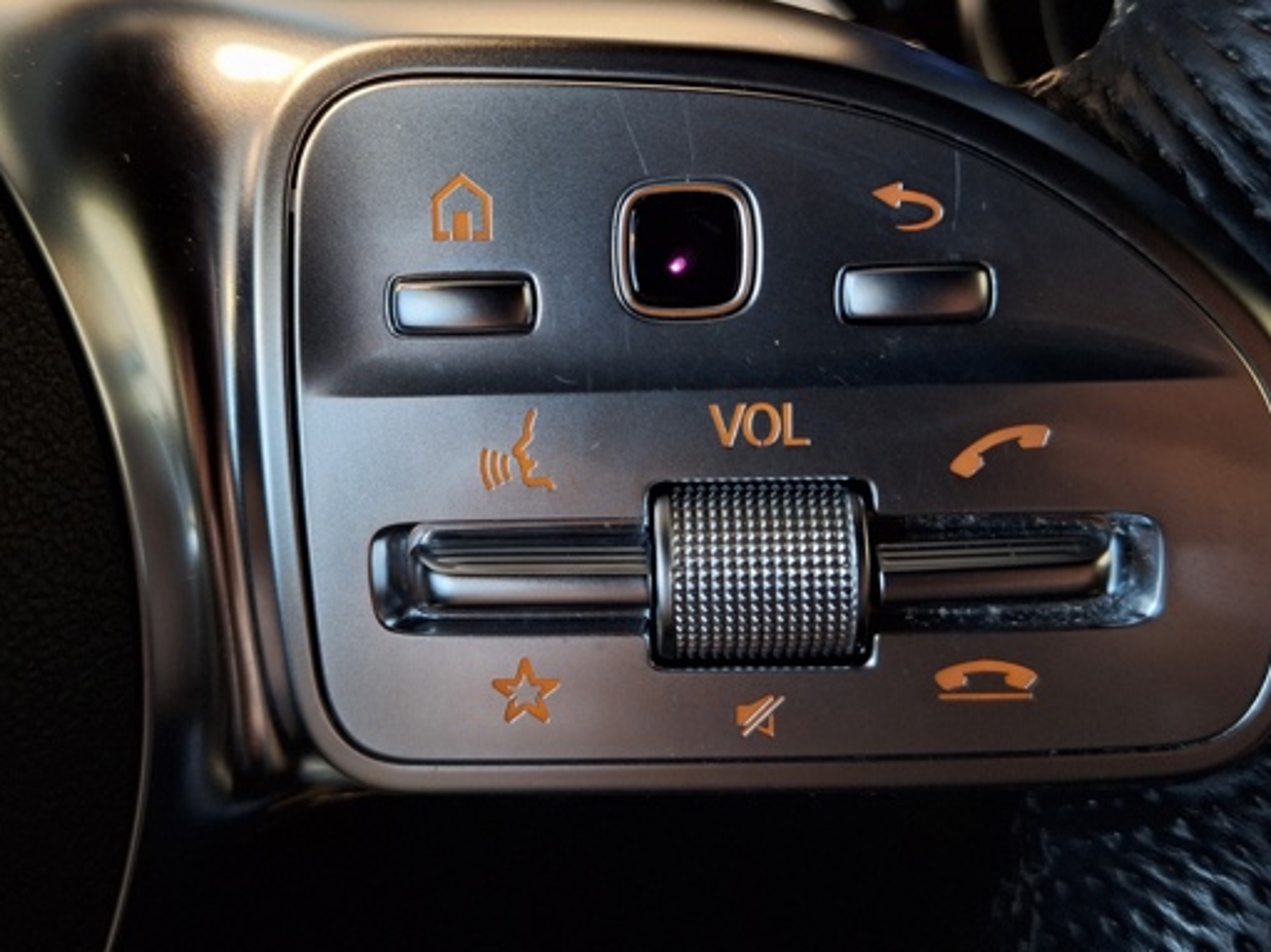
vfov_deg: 39.4
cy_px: 360
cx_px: 582
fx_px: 1322
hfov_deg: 51.3
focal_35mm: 36
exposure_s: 1/25
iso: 320
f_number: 1.8
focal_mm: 5.54
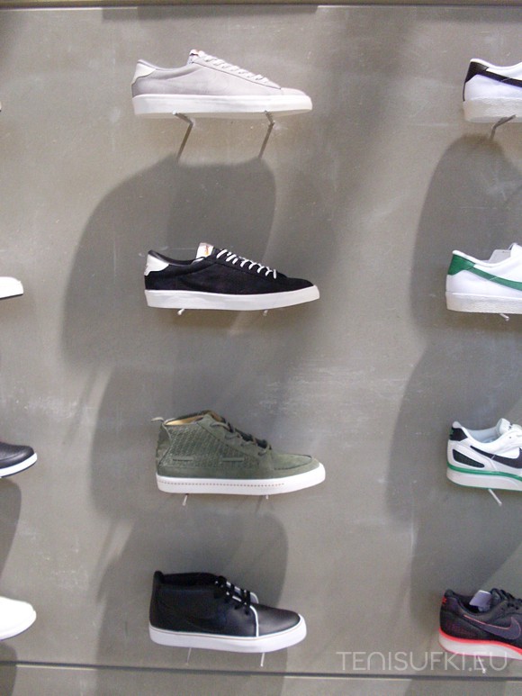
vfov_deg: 49.0
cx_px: 261
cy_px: 348
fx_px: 764
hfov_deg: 37.7
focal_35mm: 38
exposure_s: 1/10
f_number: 2.8
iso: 200
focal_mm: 6.3
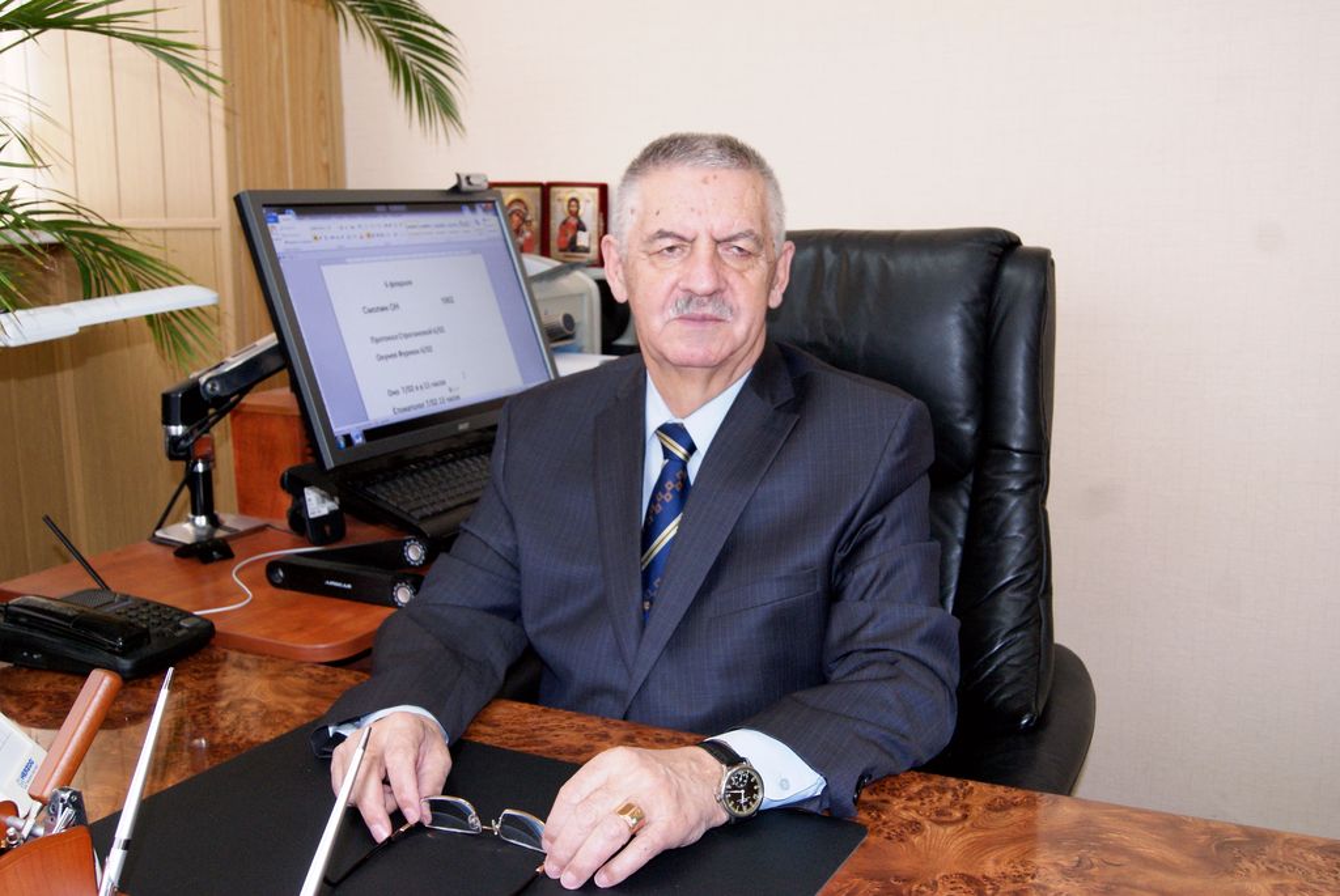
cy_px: 448
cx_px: 670
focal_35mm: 36
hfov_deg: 53.1
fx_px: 1341
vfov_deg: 37.0
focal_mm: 24
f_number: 5.6
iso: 400
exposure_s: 1/60
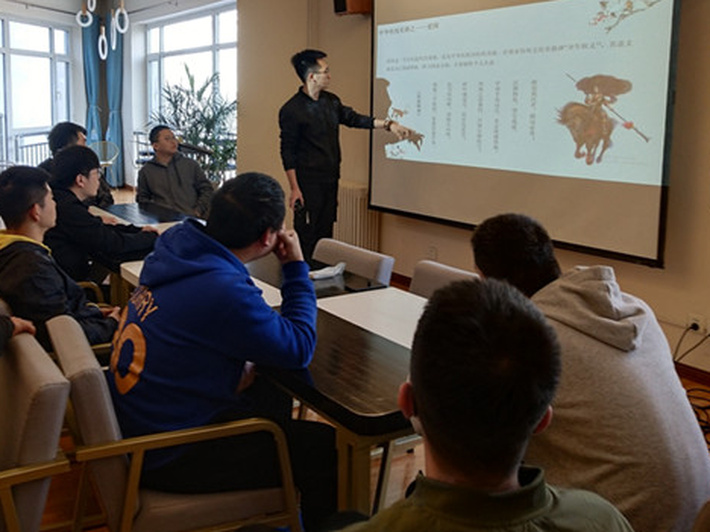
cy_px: 179
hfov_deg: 45.3
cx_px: 258
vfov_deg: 34.8
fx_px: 841
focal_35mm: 41
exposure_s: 1/100
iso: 125
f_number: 1.8
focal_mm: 3.95
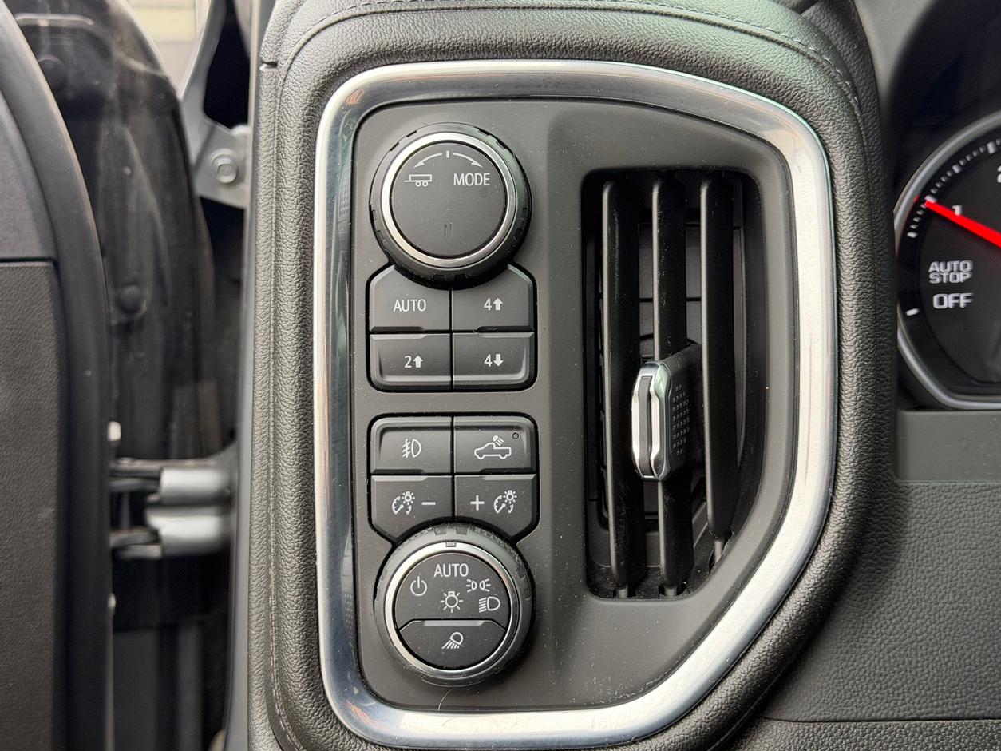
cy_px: 371
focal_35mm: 49
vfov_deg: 29.7
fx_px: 1417
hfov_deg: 38.9
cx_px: 504
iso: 100
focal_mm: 6.76
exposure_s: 1/198
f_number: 1.78
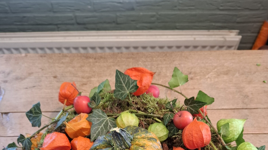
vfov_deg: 31.2
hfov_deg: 58.0
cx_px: 135
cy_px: 161
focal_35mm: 34
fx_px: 242
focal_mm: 5.54
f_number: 1.8
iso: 250
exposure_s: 1/33
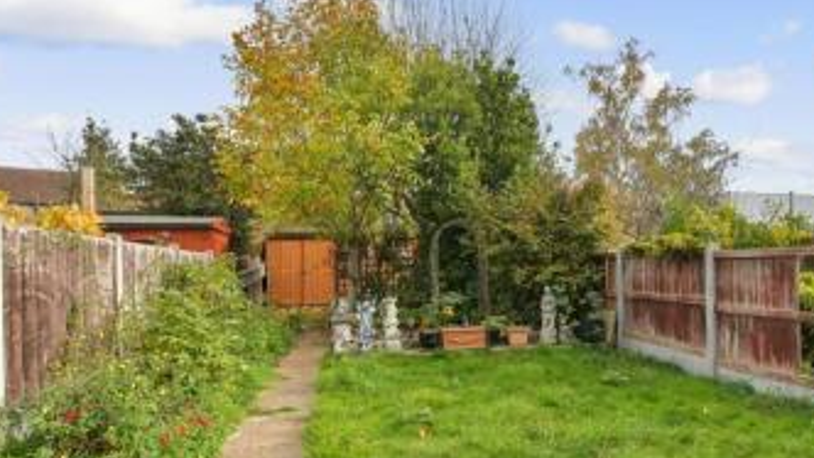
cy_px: 266
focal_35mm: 24
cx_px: 493
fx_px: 518
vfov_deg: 47.6
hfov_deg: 75.4
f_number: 8
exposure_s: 1/80
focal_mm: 11
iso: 125
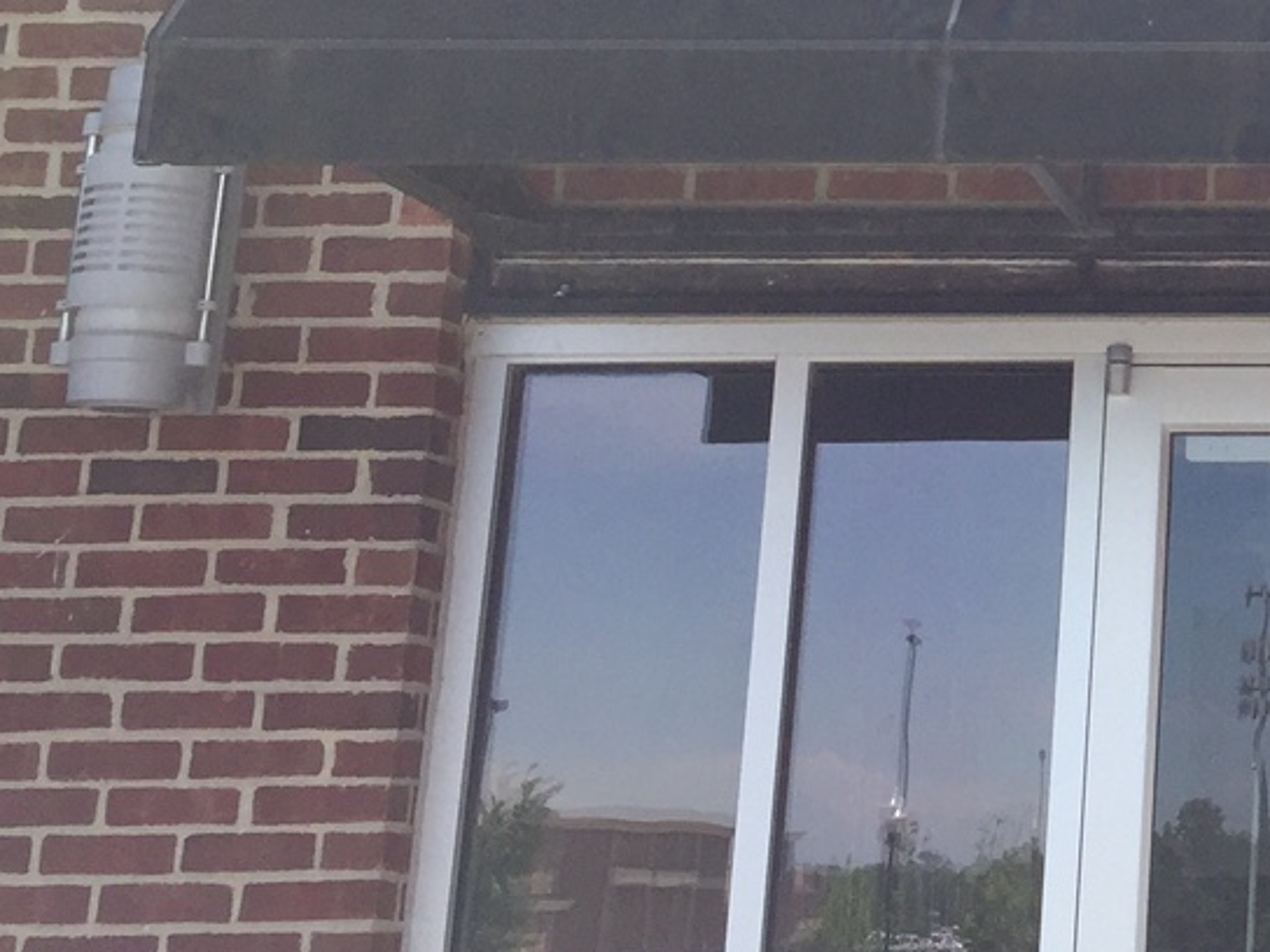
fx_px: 3192
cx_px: 1693
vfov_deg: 16.5
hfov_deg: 20.4
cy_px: -103
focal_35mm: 87
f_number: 2.2
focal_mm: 4.15
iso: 32
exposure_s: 1/1163
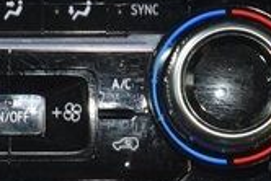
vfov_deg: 3.4
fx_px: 3051
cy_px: 95
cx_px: 0
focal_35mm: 405
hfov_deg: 5.1
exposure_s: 1/30
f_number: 4.5
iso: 1400
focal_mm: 70
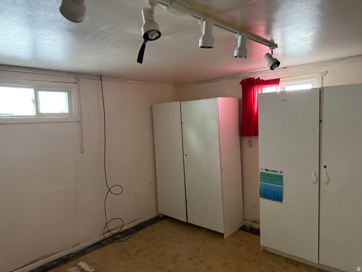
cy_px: 136
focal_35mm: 24
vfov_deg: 56.8
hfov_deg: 71.6
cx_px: 181
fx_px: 251
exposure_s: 1/40
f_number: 1.78
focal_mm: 6.76
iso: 1000
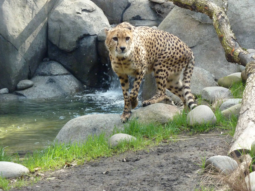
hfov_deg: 18.9
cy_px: 96
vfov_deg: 14.2
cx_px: 128
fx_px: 766
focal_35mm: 104
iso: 400
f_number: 4.3
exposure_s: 1/200
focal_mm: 17
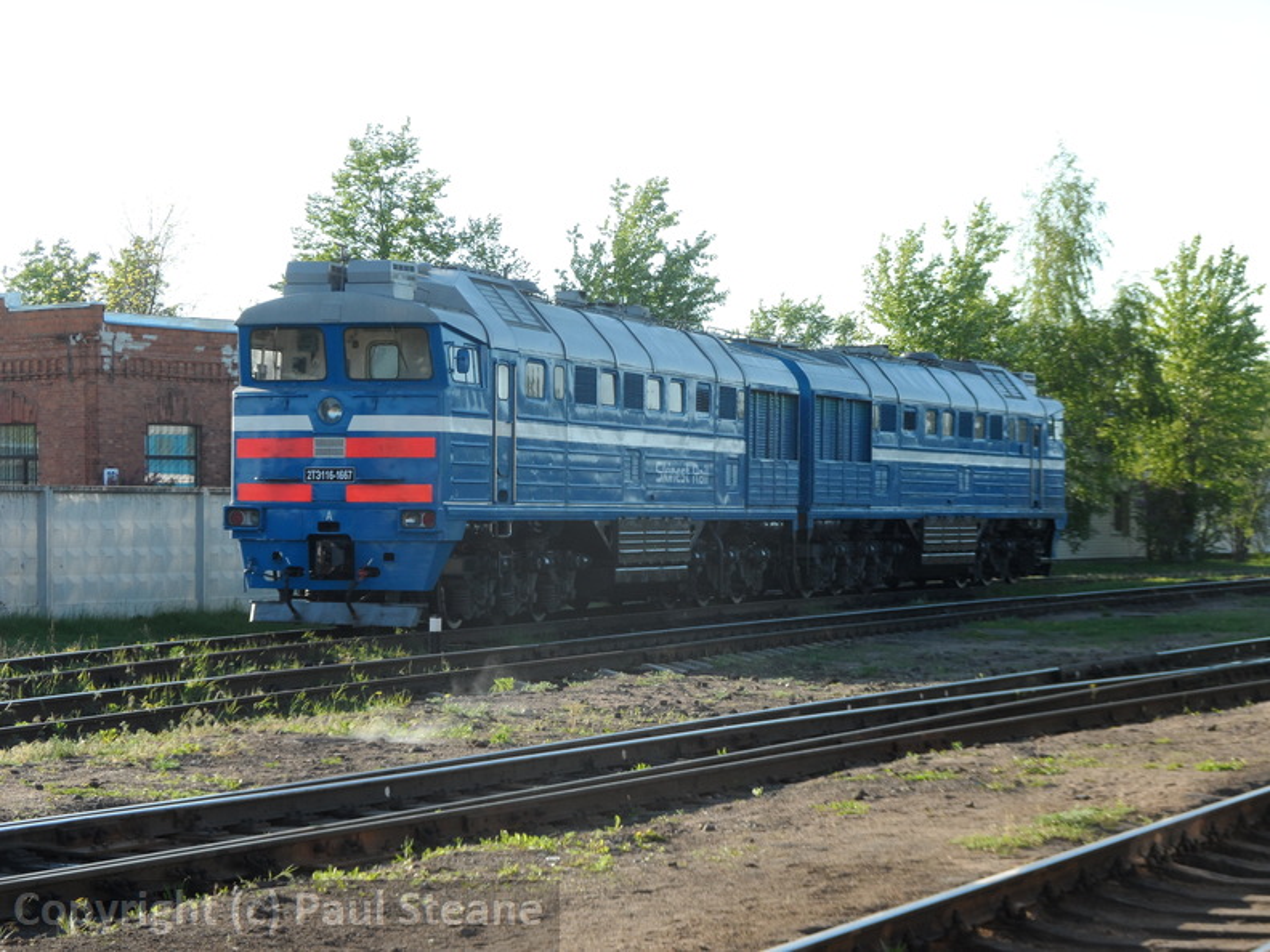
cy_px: 476
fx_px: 3192
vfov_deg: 17.0
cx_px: 635
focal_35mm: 87
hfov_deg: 22.5
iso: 80
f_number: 5
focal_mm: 15.9
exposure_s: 1/125
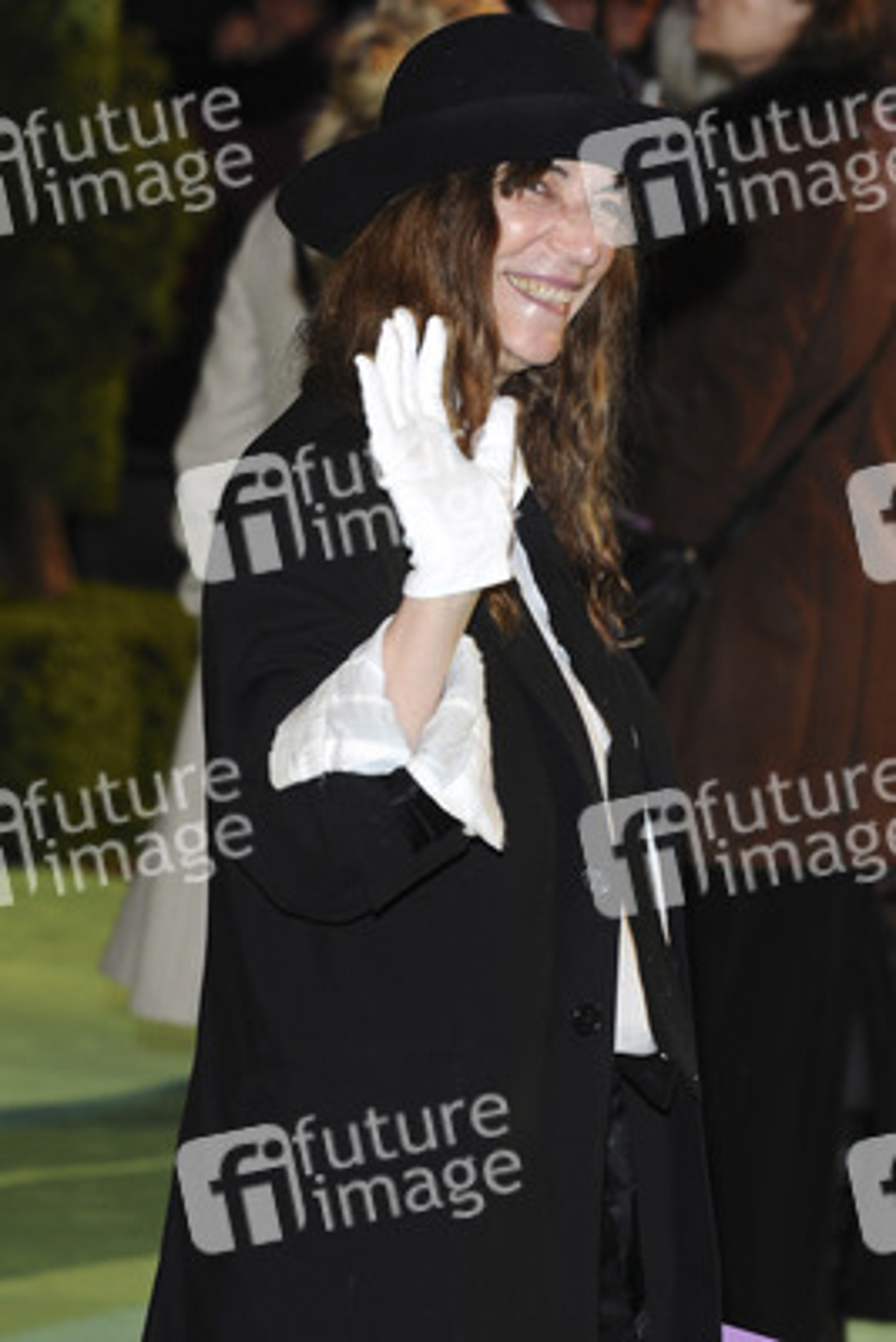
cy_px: 671
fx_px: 5874
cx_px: 448
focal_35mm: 158
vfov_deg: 13.0
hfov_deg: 8.7
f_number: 5
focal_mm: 105
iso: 400
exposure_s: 1/160
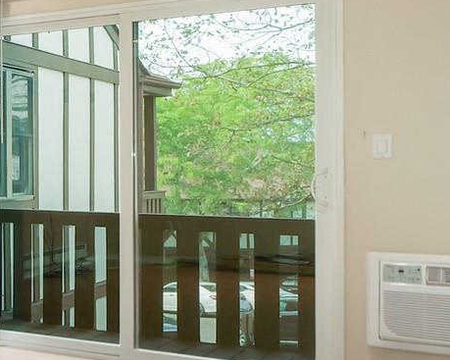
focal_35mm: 61
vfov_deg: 25.0
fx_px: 812
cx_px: -365
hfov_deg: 20.9
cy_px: 159
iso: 800
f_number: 2.8
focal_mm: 7
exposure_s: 1/13
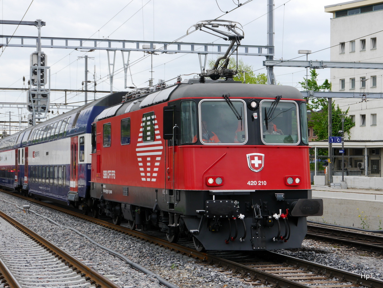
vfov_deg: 19.9
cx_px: 192
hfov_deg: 26.3
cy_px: 144
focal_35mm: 74
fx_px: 819
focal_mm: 37
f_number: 6.3
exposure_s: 1/200
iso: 160
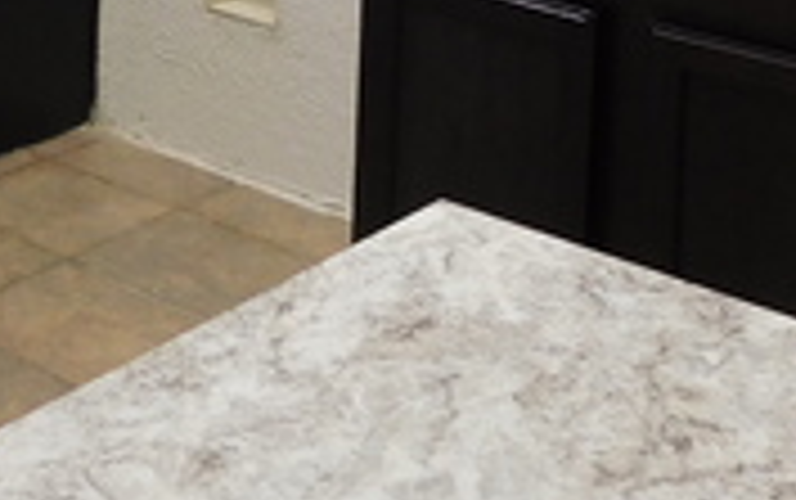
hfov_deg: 21.9
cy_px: -518
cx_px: -135
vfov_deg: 12.9
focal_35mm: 88
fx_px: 1911
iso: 140
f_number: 3
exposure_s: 1/30
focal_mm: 4
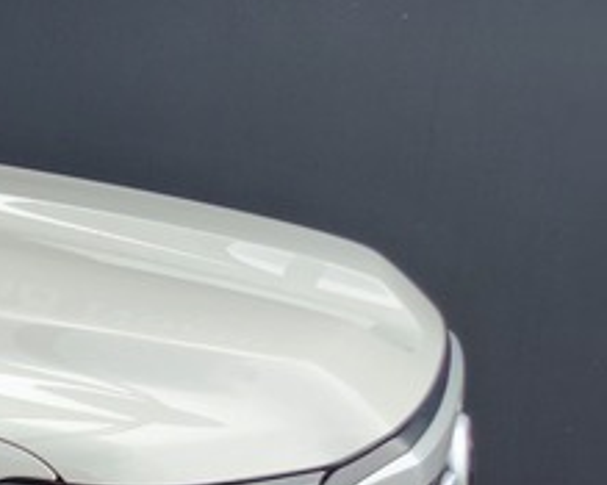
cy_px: 443
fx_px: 1885
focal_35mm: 105
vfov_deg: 14.5
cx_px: -723
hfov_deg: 14.2
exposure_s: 1/314
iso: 20
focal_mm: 5.4
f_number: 1.8
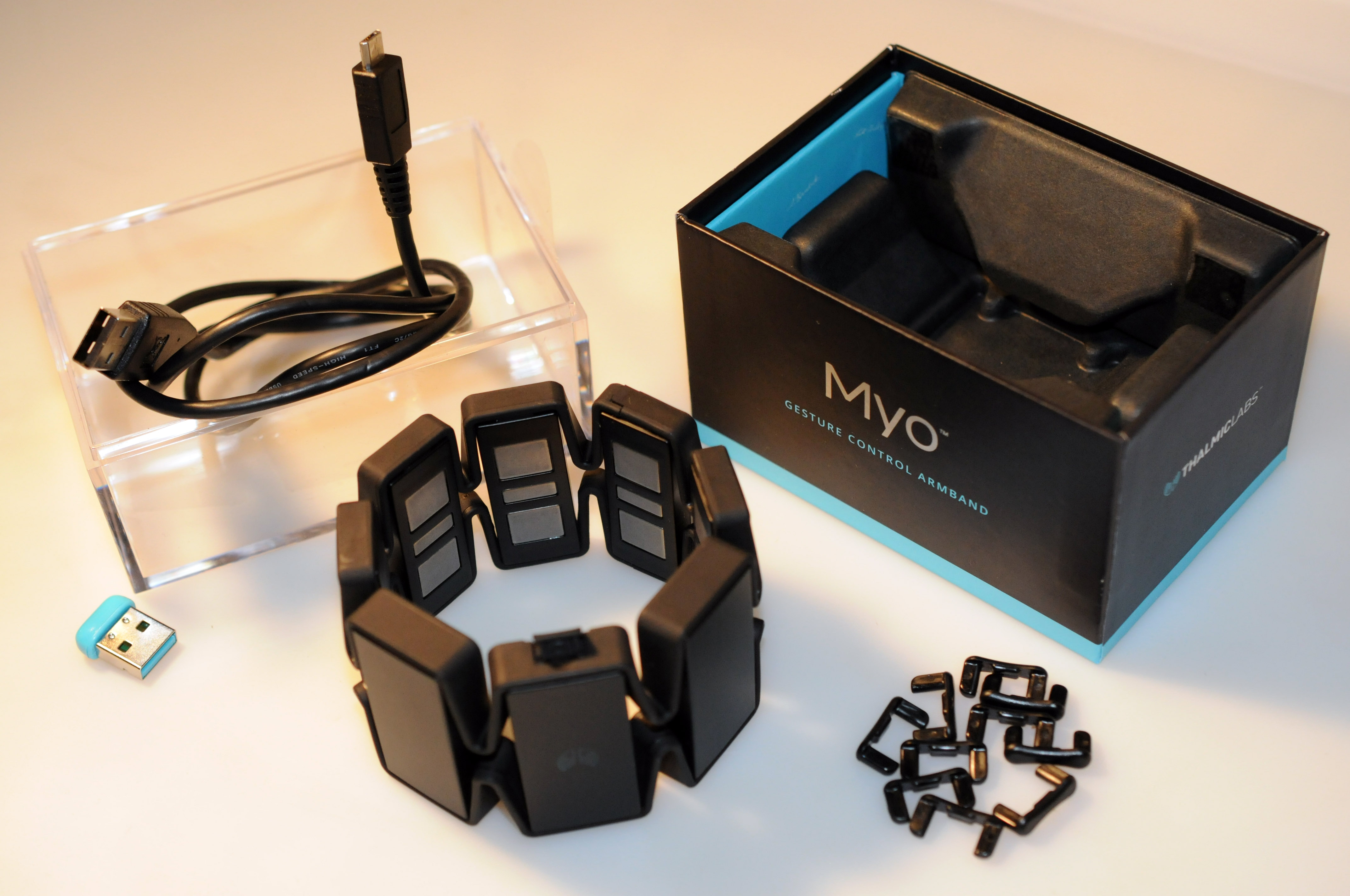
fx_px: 2247
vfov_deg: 22.6
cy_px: 448
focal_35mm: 60
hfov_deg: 33.4
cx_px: 675
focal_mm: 40
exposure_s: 1/250
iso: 1000
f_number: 5
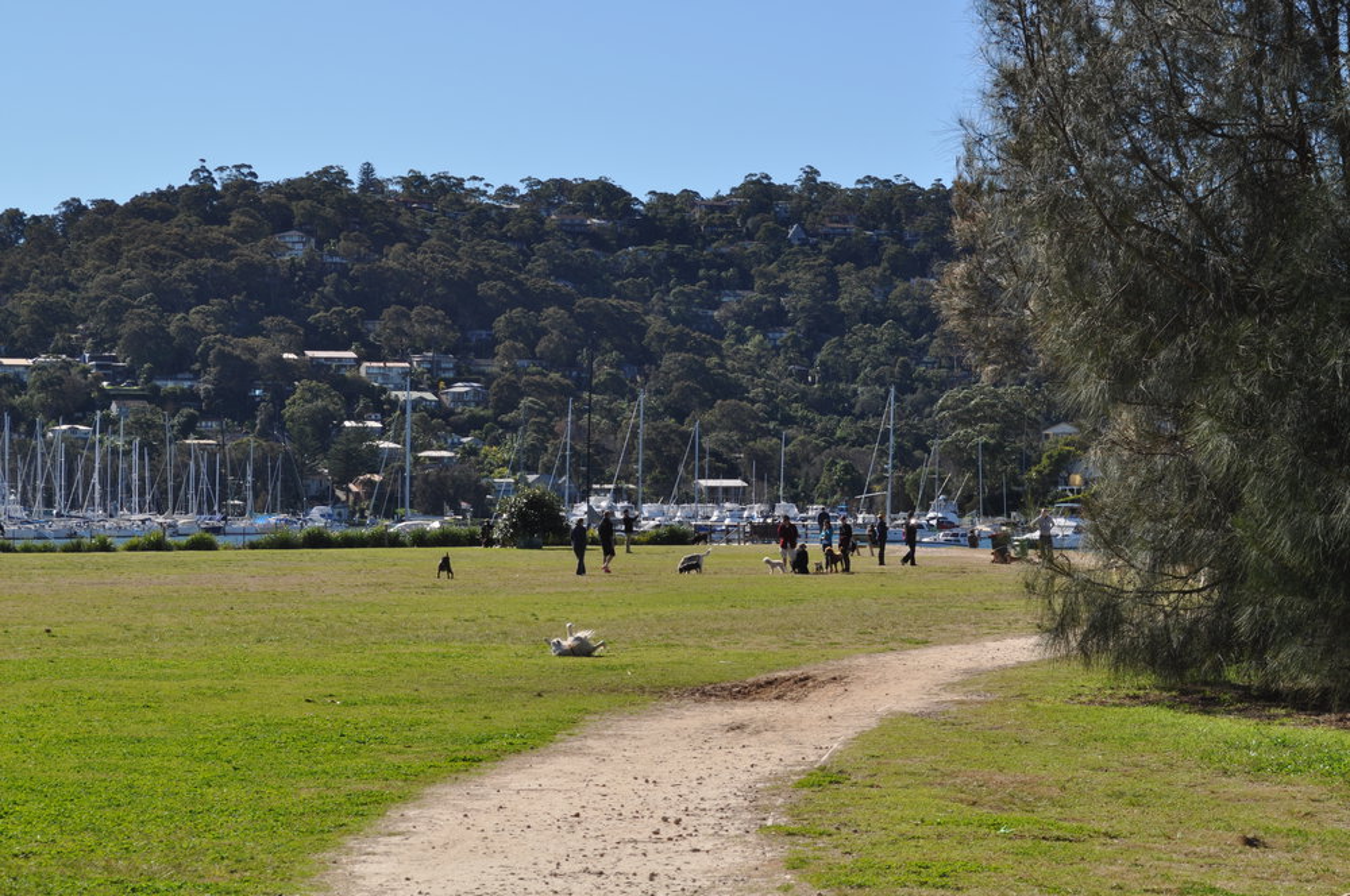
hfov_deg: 24.6
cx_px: 675
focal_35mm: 82
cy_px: 448
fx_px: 3090
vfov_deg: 16.5
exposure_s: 1/400
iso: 200
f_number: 10
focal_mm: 55
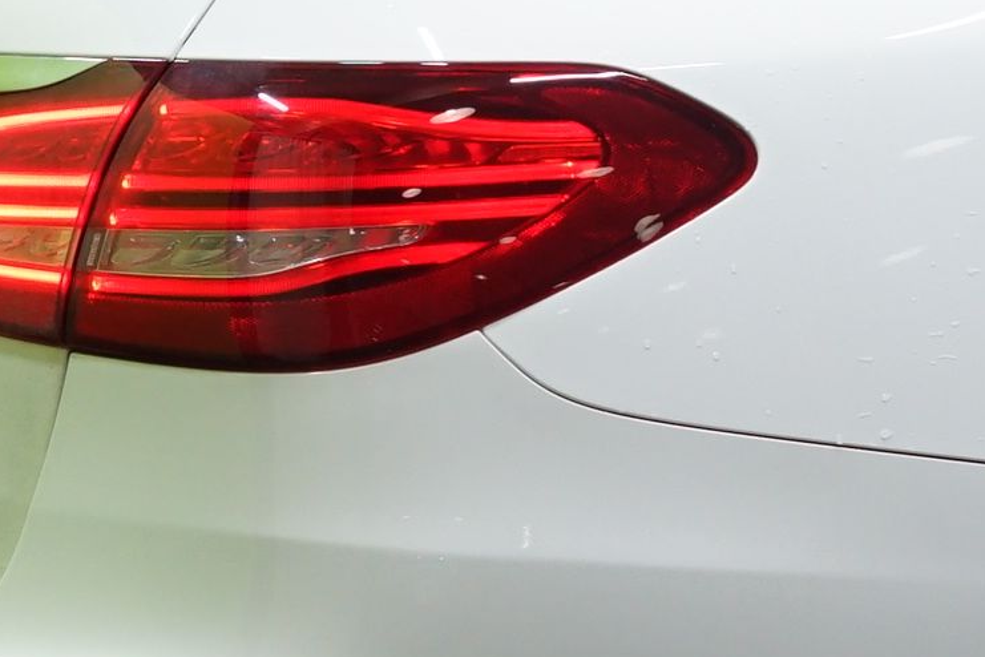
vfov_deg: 7.3
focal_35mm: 186
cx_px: 1289
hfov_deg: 10.8
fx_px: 5089
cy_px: -112
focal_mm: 35
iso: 800
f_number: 5.6
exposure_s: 1/25
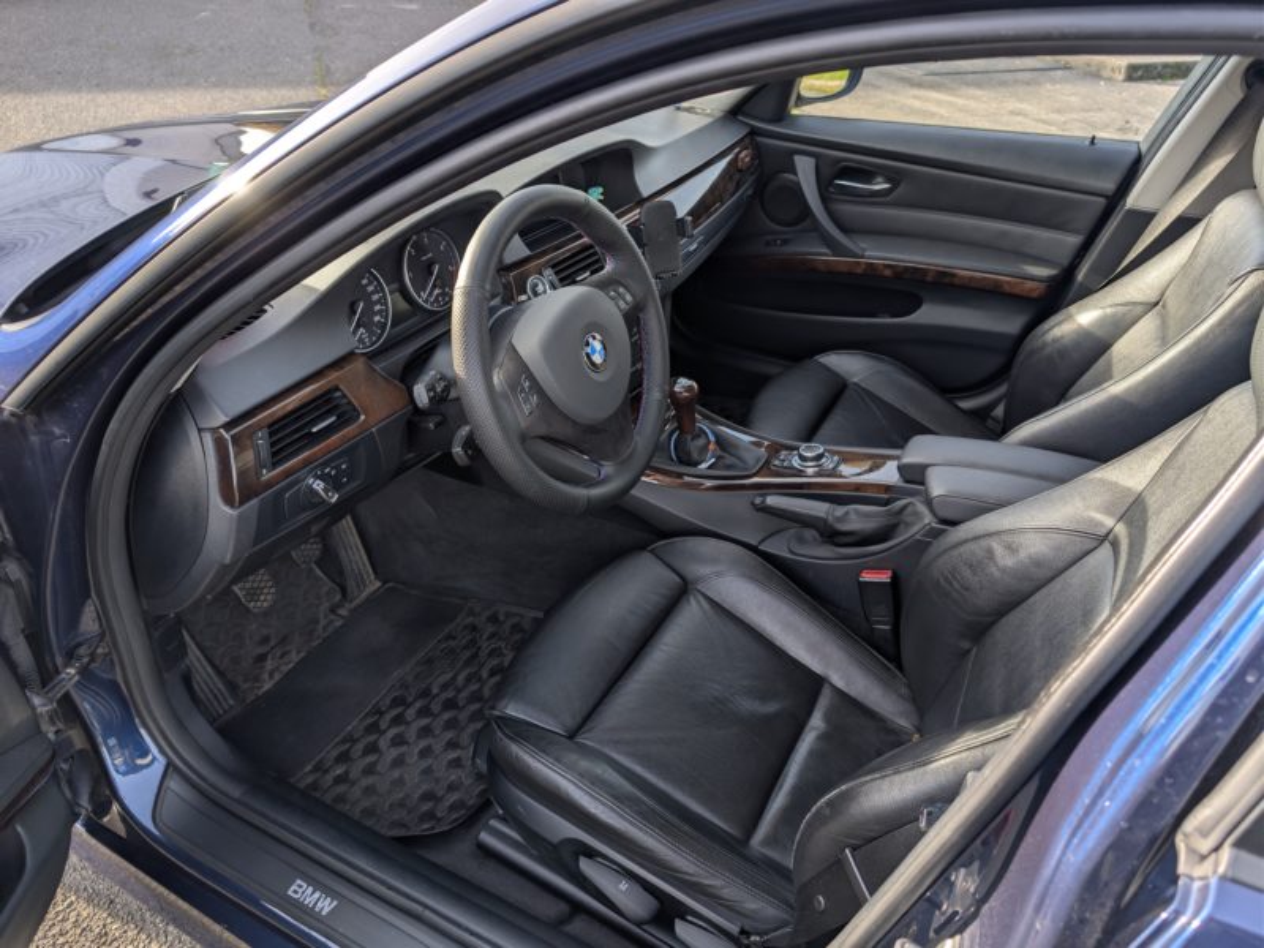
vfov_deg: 56.8
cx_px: 632
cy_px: 474
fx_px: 876
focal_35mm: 24
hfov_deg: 71.6
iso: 22
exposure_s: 1/157
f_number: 1.68
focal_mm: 6.9
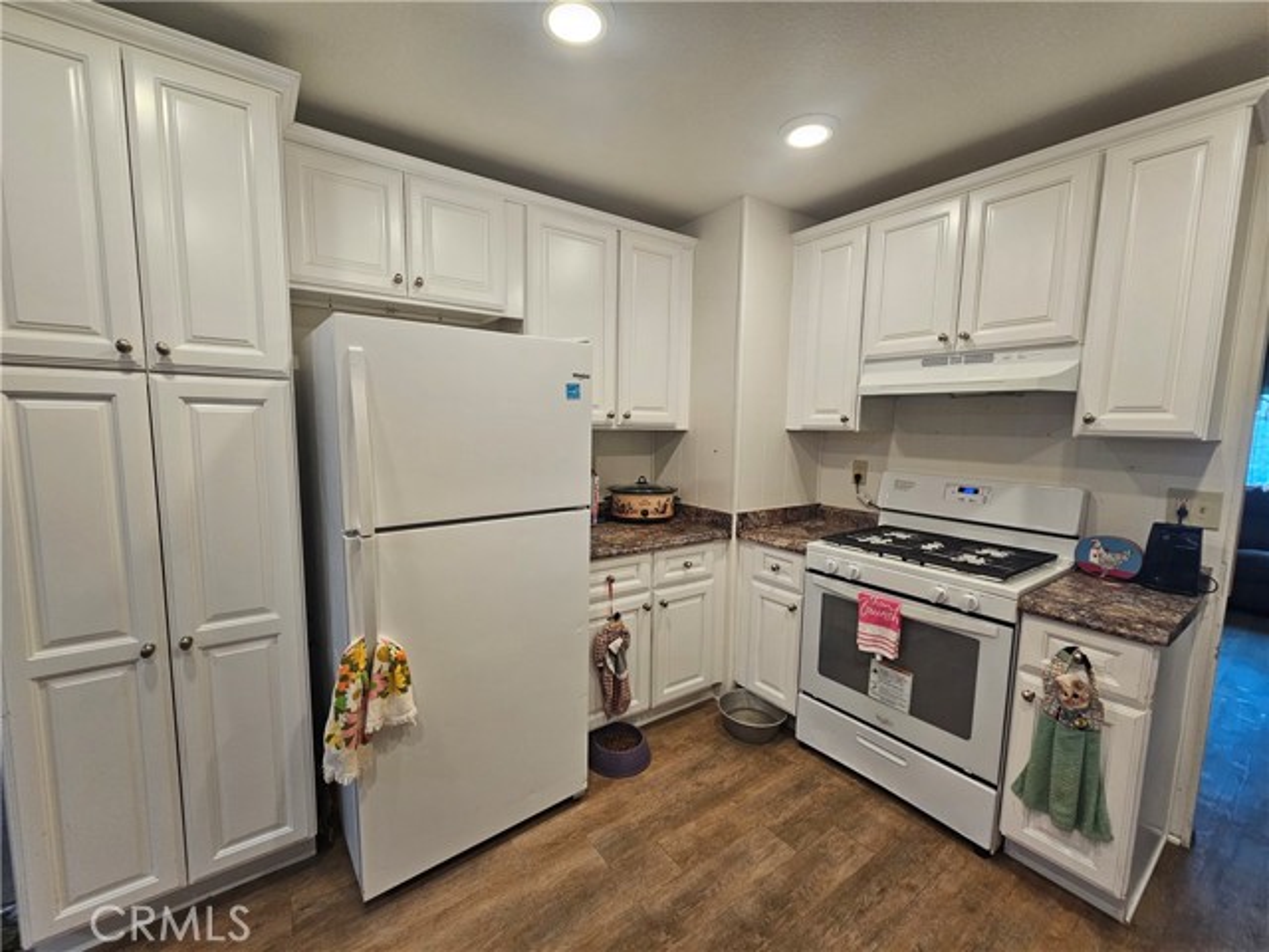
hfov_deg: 106.2
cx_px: 634
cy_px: 476
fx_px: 477
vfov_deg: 89.9
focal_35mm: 13
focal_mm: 2.2
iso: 125
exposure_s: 1/60
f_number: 2.2
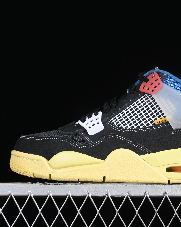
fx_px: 710
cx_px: 131
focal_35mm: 106
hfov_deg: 14.5
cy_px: 114
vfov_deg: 18.1
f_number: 6.3
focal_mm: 50
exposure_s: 1/60
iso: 160
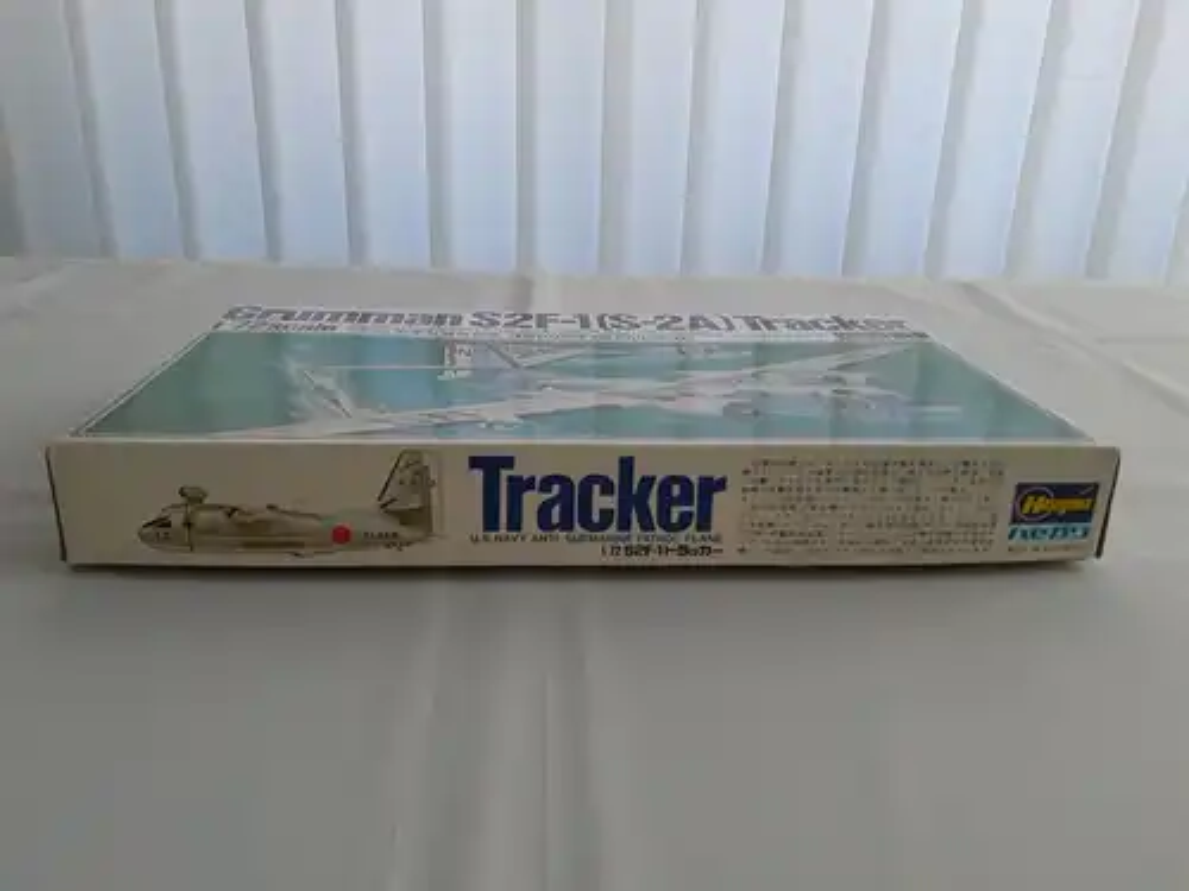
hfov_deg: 67.3
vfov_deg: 53.1
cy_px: 446
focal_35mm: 26
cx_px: 594
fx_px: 893
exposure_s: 1/60
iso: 200
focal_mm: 4
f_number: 1.8
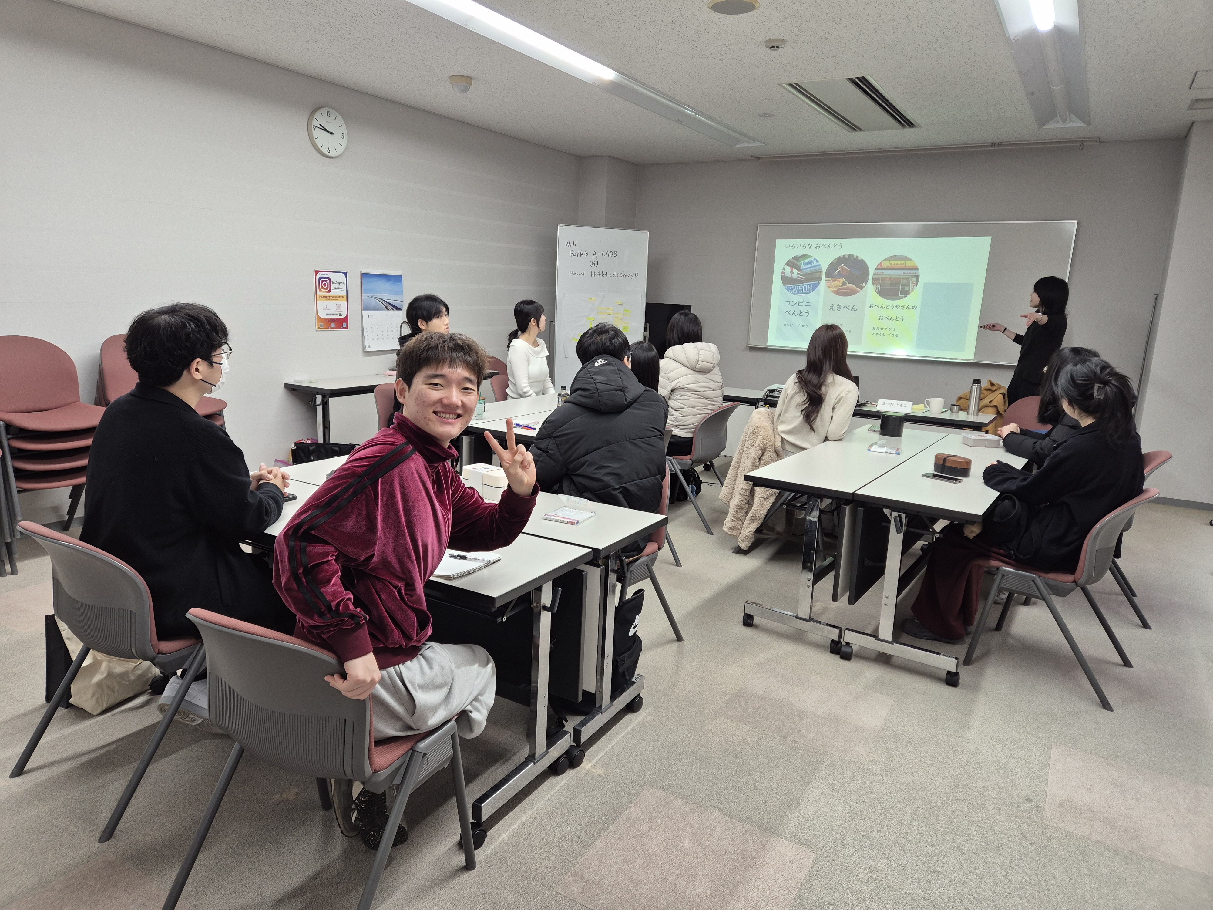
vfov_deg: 58.9
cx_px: 606
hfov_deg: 73.9
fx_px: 806
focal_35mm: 23
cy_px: 455
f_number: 1.8
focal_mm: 5.4
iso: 80
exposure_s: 1/60
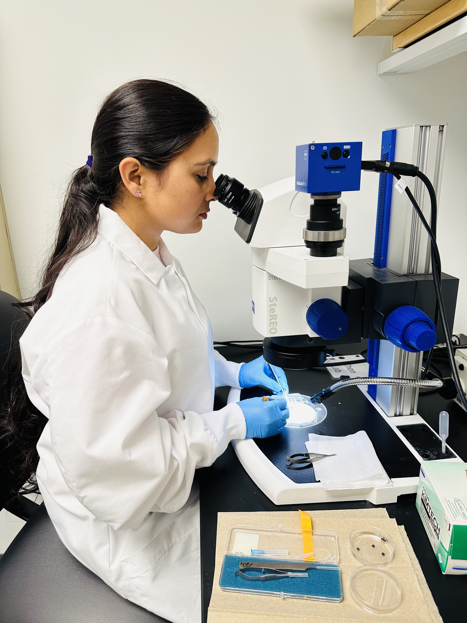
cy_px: 312
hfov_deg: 56.8
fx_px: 432
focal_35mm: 24
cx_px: 234
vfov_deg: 71.6
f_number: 1.78
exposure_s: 1/60
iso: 125
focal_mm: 6.86
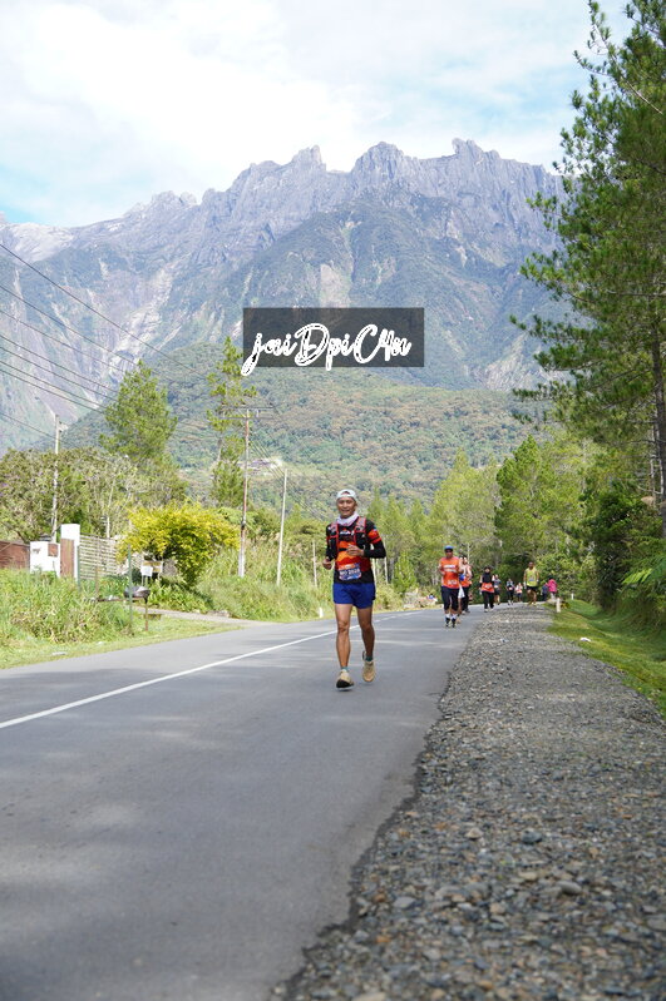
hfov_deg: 28.9
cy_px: 500
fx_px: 1293
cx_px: 333
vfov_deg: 42.4
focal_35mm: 46
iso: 100
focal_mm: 31
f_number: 2.8
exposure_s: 1/500
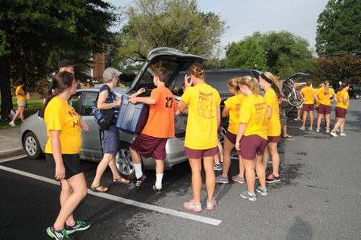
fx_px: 271
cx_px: 180
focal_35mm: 27
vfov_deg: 47.9
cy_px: 120
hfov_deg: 67.4
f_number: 13
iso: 400
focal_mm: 18
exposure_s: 1/250
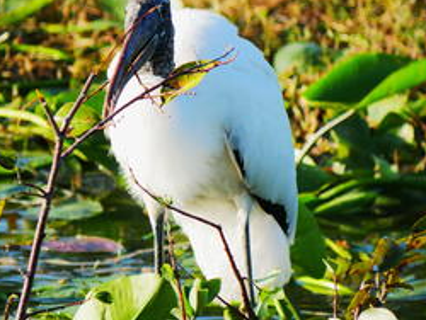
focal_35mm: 1080
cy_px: 104
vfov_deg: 1.4
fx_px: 13304
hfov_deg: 1.8
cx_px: 225
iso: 400
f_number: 5.6
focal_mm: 300
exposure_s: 1/640
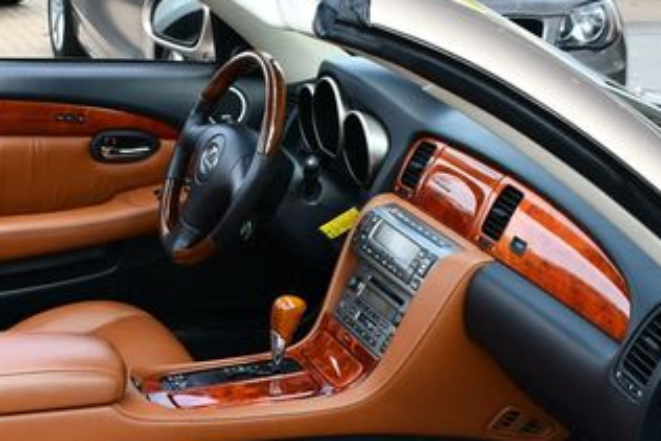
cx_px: 140
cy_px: 435
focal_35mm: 73
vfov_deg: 18.2
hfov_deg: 27.2
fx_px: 1341
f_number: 5.6
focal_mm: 18
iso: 250
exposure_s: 1/250
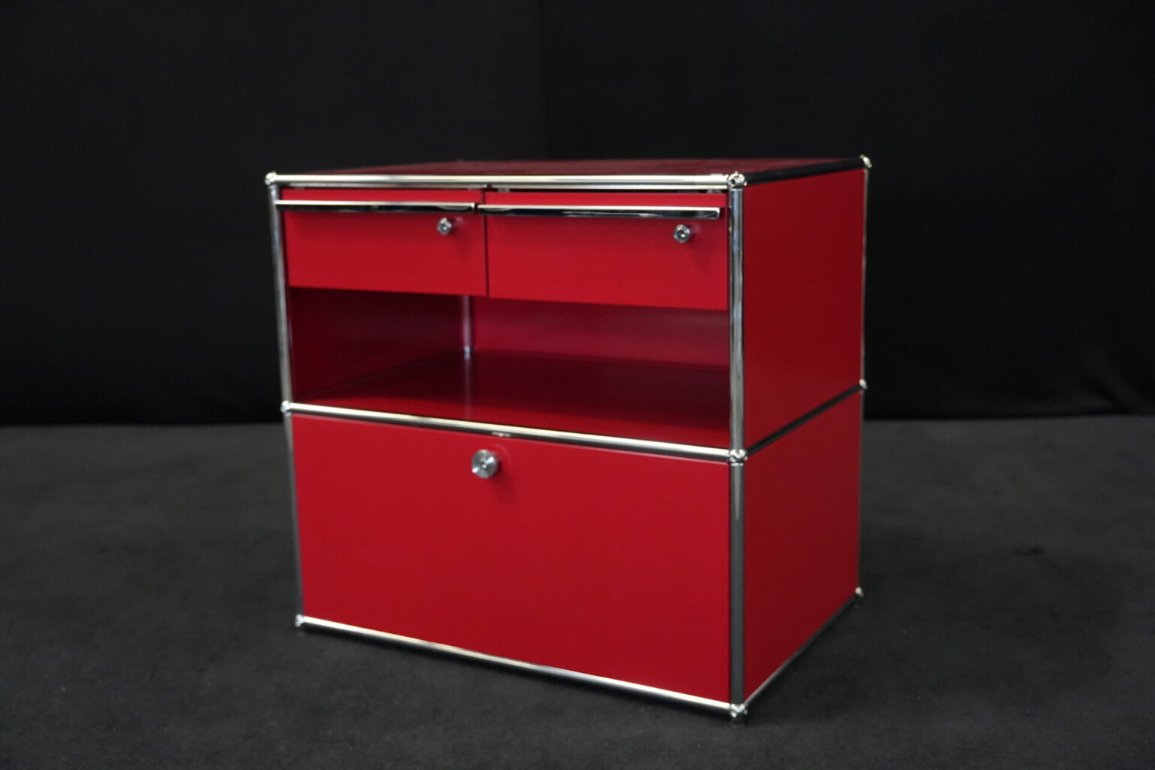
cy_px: 385
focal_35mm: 41
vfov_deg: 32.6
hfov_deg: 47.4
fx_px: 1315
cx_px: 578
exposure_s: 1/160
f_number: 4
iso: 6400
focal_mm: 41
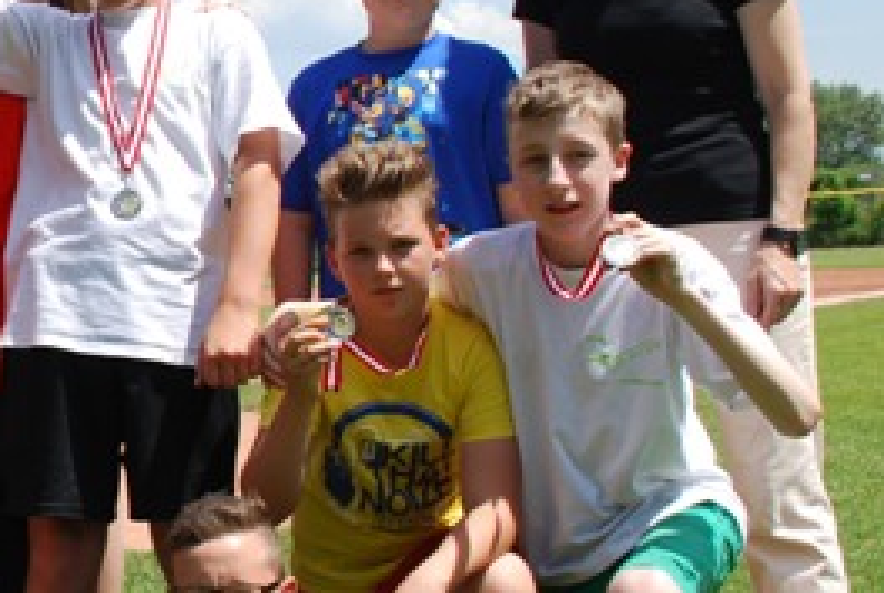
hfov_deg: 19.0
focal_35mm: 100
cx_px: -241
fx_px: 2460
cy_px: 214
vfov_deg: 13.7
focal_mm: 22
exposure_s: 1/200
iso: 100
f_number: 7.1
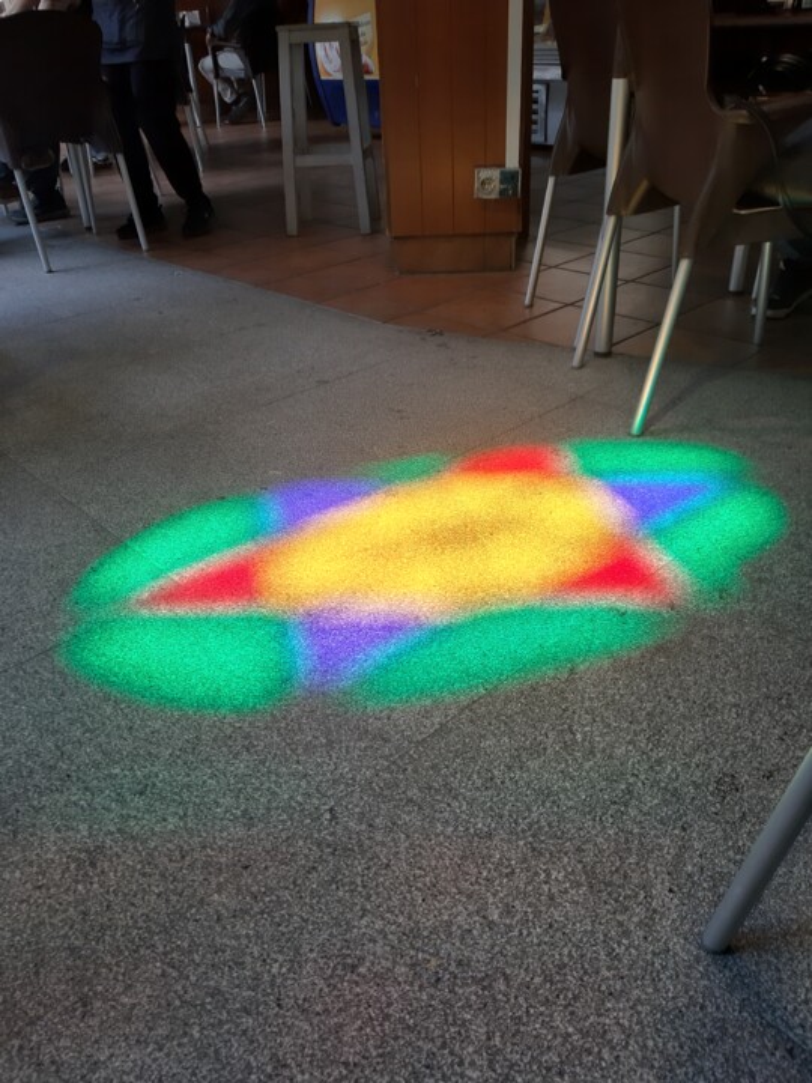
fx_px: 844
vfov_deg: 65.3
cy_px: 542
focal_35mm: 27
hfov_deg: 51.4
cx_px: 406
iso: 50
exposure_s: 1/60
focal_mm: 3.93
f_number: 1.7
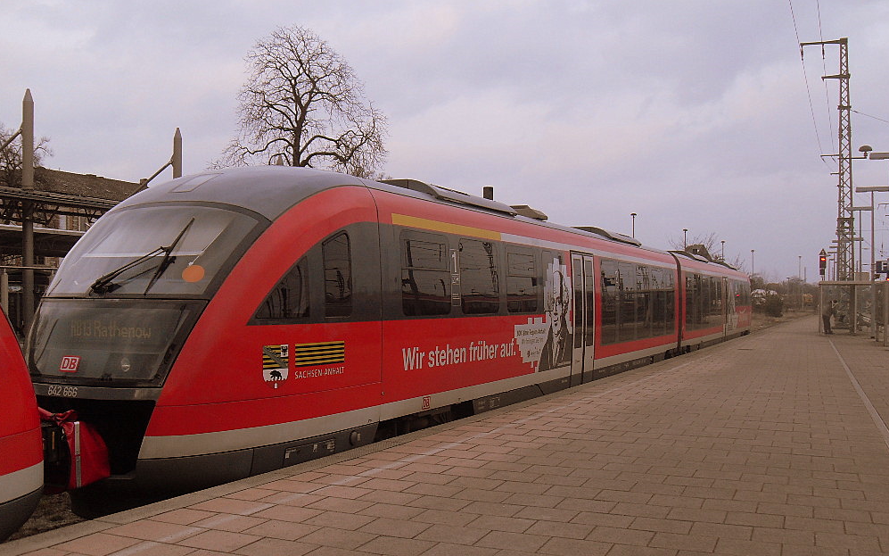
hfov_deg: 52.8
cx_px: 450
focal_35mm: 37
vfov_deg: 34.4
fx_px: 896
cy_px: 292
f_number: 2.8
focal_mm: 6.3
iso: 120
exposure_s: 1/45
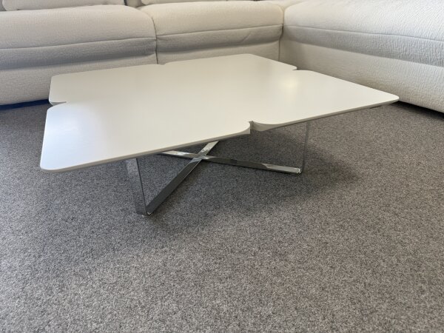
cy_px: 166
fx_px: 308
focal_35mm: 24
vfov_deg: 56.8
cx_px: 222
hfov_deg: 71.6
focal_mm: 6.76
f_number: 1.78
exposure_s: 1/100
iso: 125
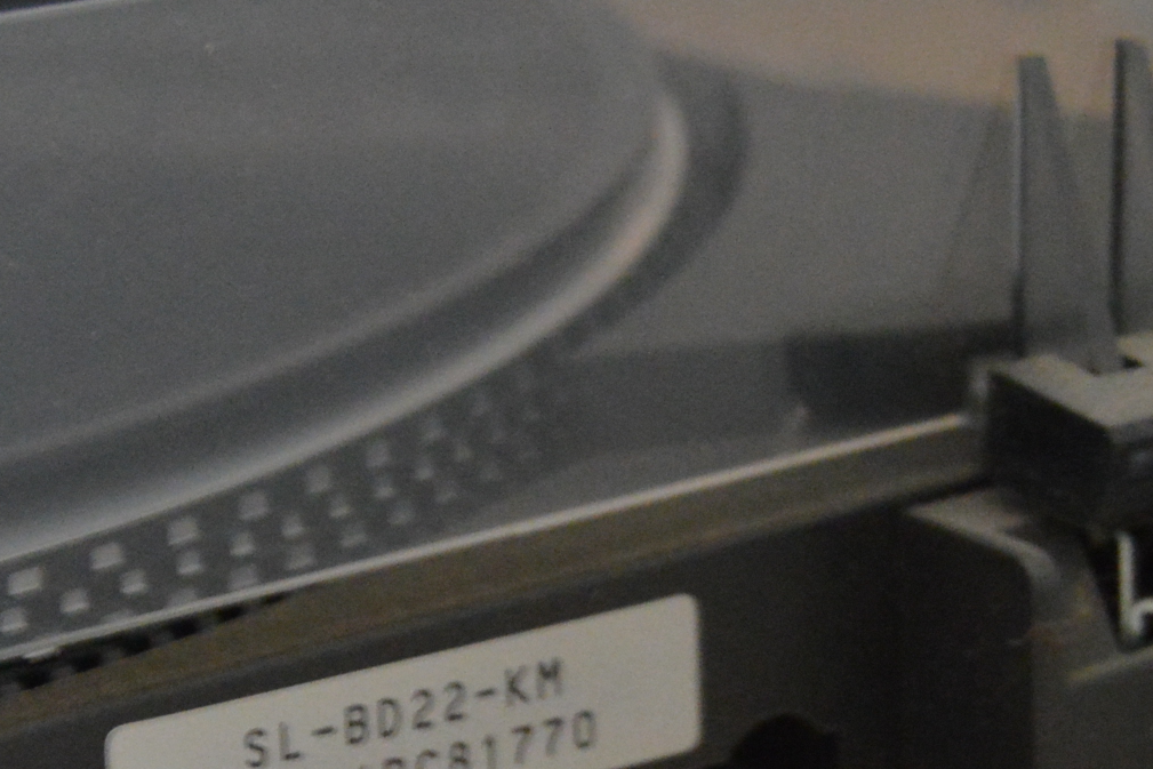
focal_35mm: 143
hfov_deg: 14.3
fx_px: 4580
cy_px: 602
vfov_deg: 9.6
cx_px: 474
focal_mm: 32
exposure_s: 1/5
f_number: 4.5
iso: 3200
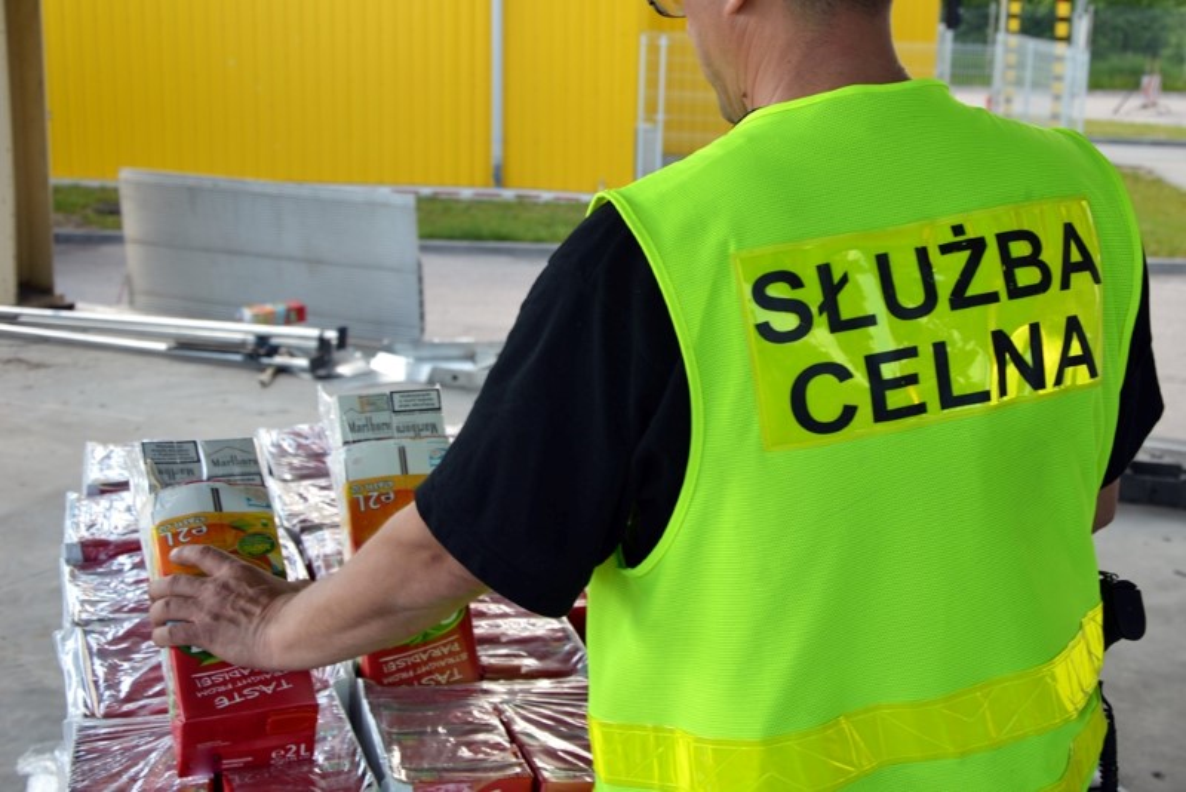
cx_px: 593
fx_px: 1582
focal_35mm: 48
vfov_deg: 28.1
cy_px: 396
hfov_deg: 41.1
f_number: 5.6
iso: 160
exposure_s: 1/125
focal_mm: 32
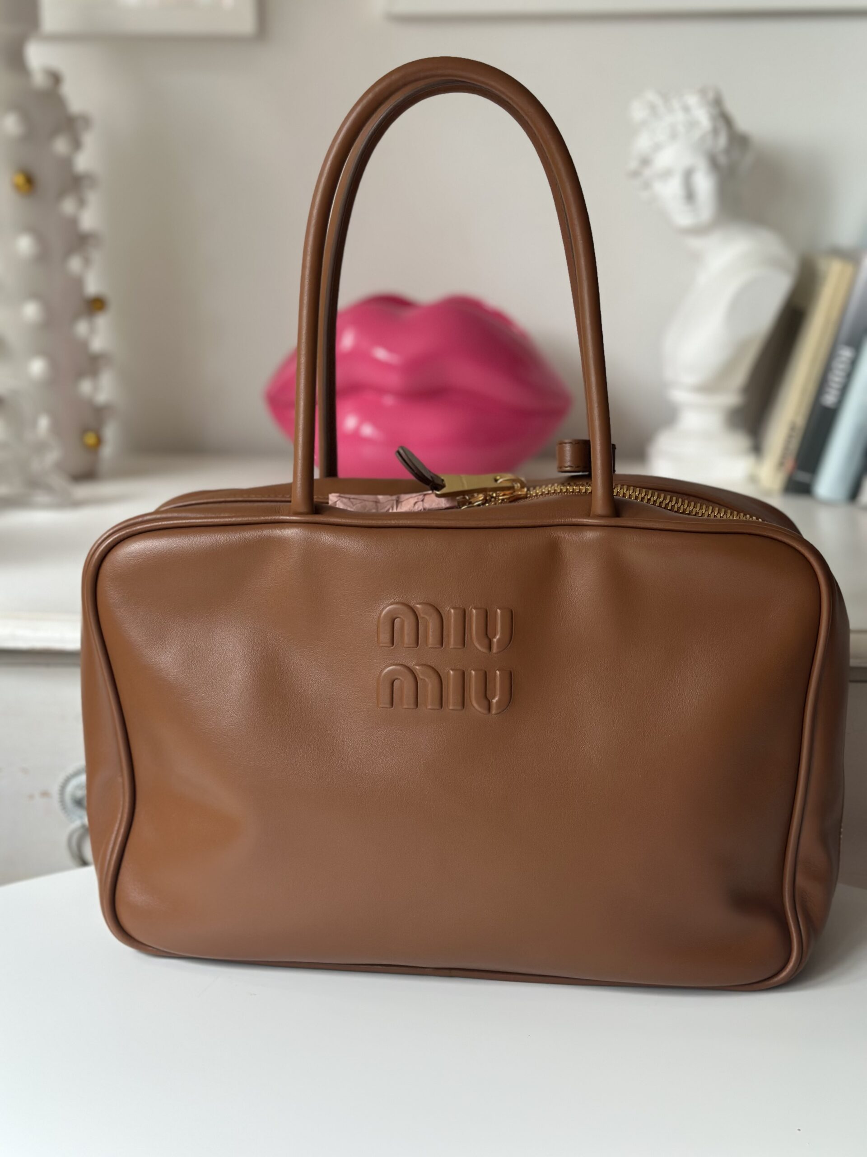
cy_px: 578
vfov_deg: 39.7
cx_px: 434
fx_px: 1603
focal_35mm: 48
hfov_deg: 30.3
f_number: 1.78
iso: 160
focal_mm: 6.86
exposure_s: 1/60
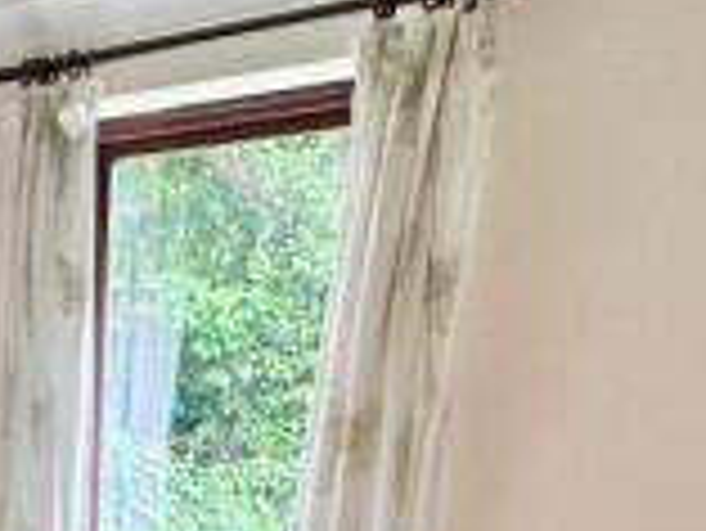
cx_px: -101
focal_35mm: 52
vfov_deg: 21.9
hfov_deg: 31.8
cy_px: 853
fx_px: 1061
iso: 320
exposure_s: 1/100
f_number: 2.2
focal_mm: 2.22
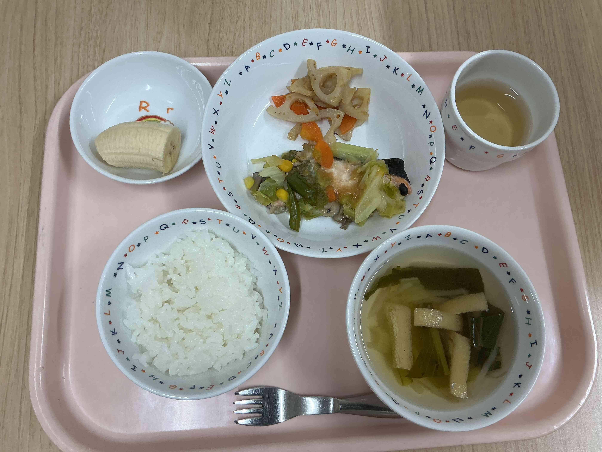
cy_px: 226
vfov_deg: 48.2
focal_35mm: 29
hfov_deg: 61.7
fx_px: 504
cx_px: 301
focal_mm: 3
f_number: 1.8
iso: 50
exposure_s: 1/120
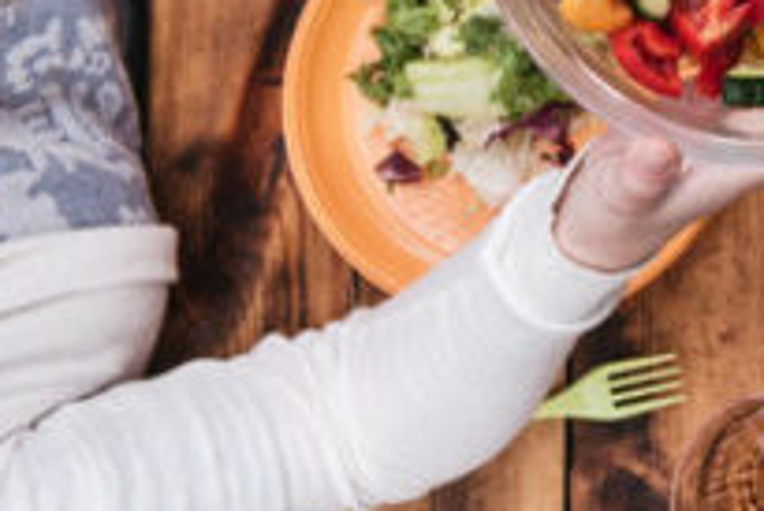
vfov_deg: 8.5
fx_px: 3334
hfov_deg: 12.1
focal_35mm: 157
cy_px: -306
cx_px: 1353
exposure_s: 1/200
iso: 200
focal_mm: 42
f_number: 4.5
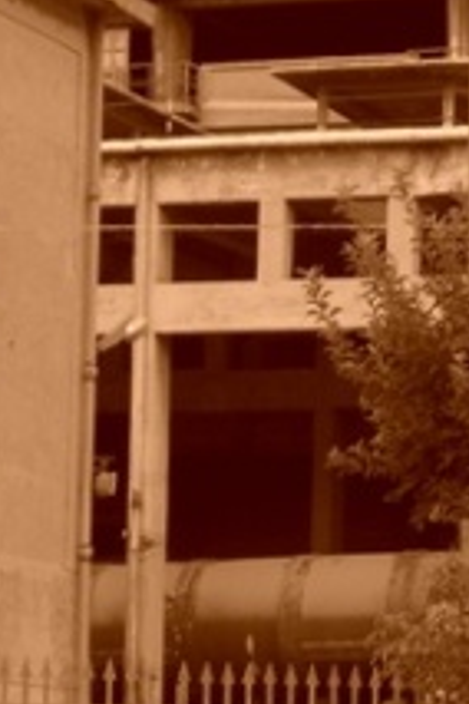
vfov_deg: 11.6
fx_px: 3420
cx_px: 150
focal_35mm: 175
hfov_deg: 7.8
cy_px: 765
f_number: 6.4
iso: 50
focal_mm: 11
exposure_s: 1/35.7
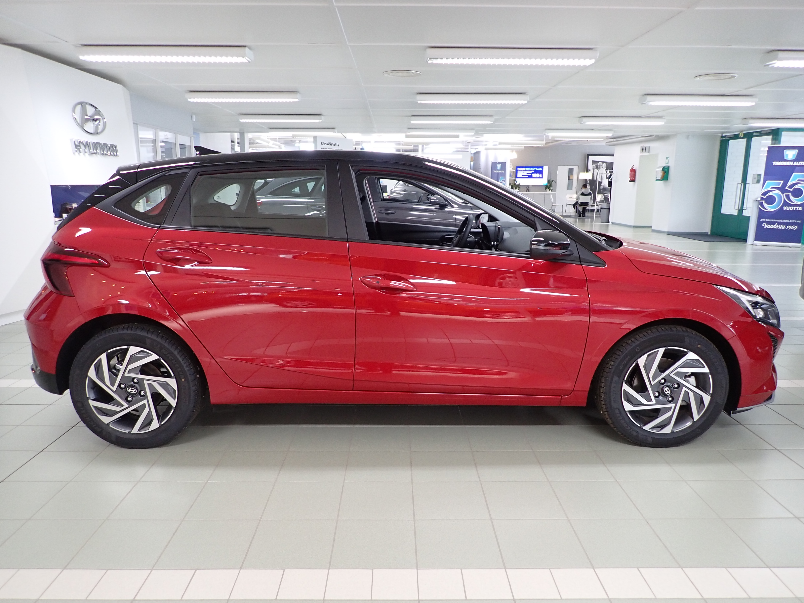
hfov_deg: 69.4
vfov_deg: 54.9
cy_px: 302
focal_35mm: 25
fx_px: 581
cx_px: 402
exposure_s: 1/50
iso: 200
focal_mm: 4.5
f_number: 2
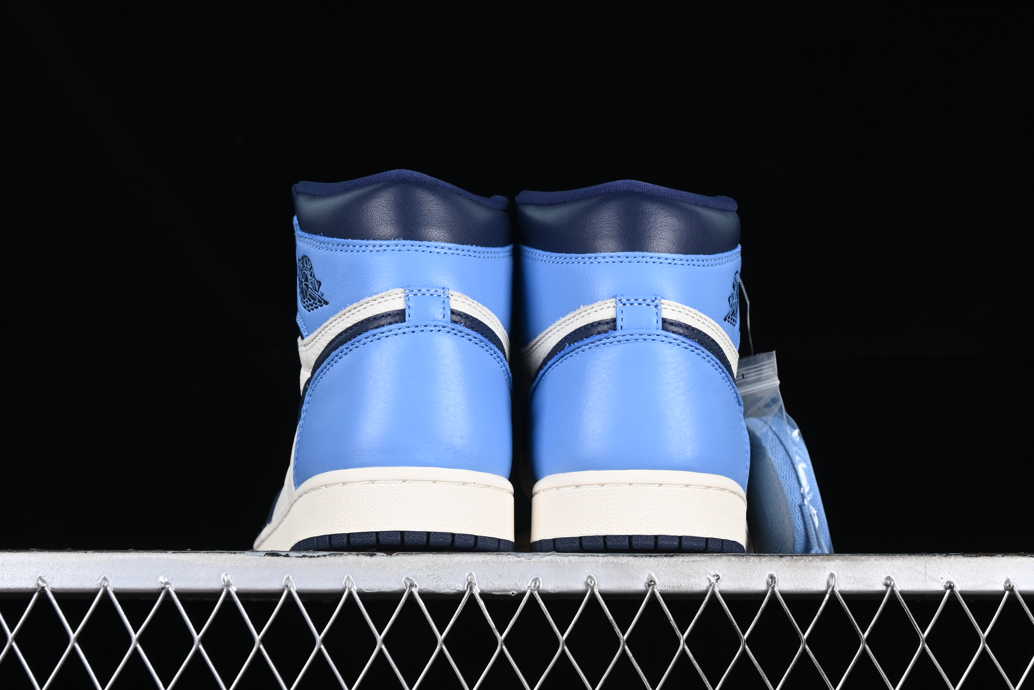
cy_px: 345
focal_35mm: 75
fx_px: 2154
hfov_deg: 27.0
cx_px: 517
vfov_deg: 18.2
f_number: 7.1
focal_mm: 50
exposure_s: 1/60
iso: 160
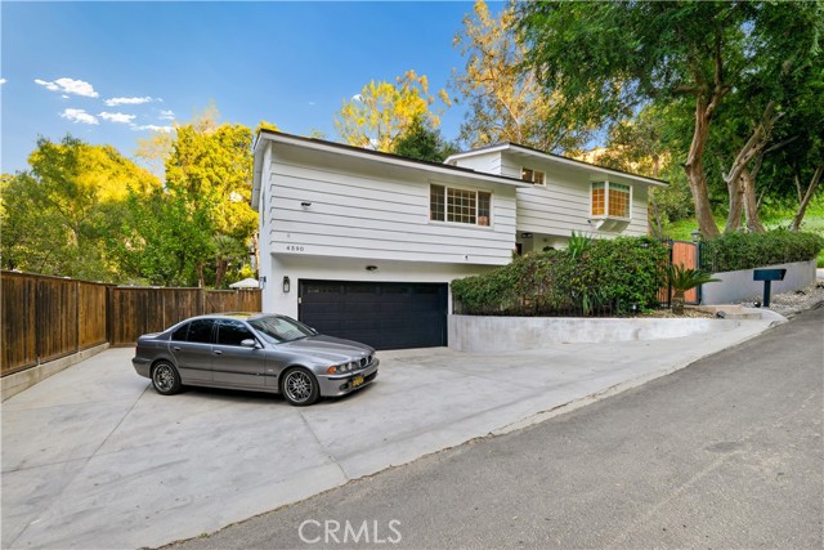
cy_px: 275
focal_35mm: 13
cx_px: 412
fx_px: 298
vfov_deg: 85.5
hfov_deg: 108.3
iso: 32
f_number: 2.8
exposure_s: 1/5
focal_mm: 13
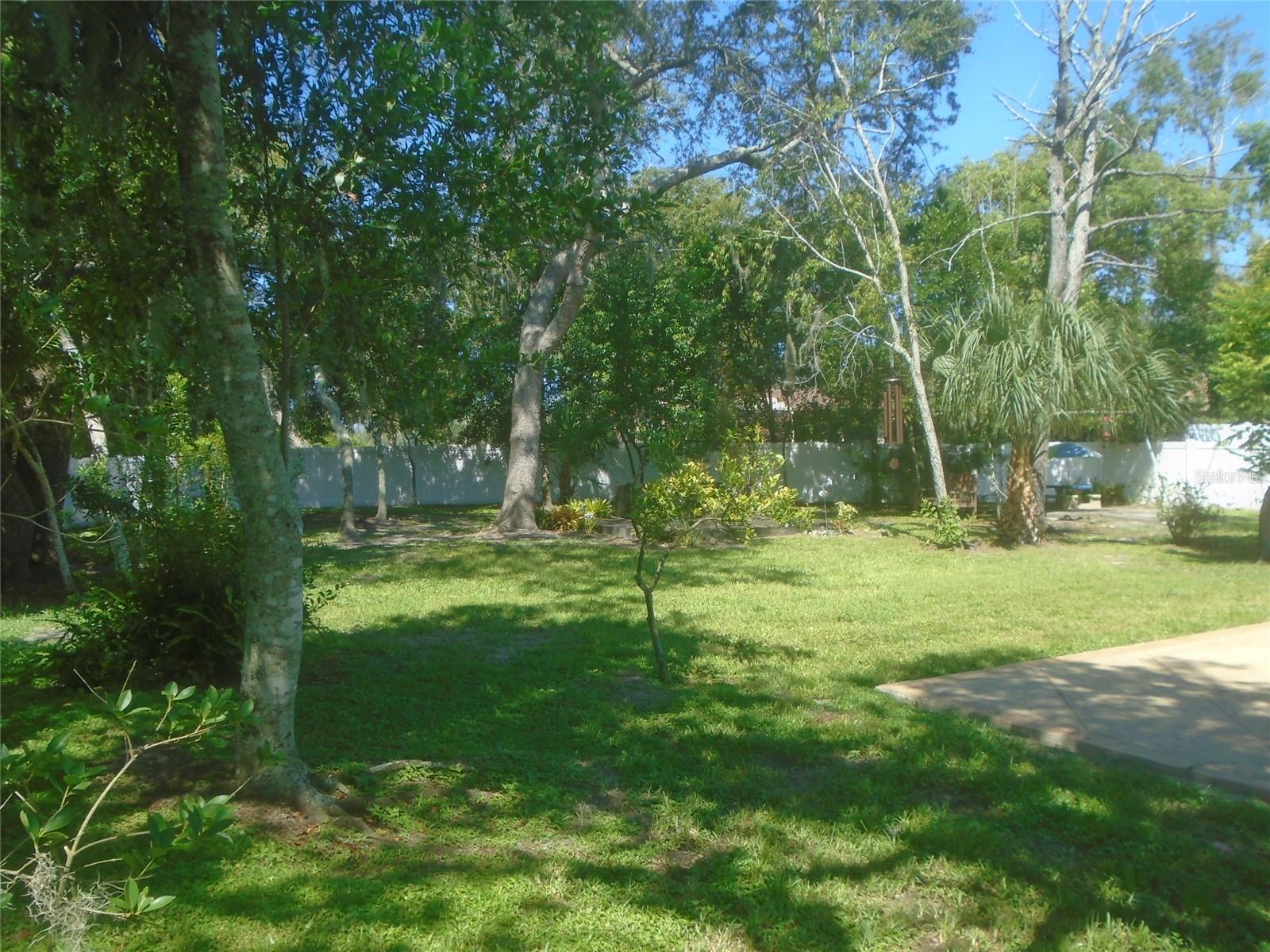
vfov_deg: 45.4
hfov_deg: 58.4
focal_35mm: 31
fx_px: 1137
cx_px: 635
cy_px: 476
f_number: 3.5
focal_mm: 5.5
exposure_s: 1/640
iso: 100
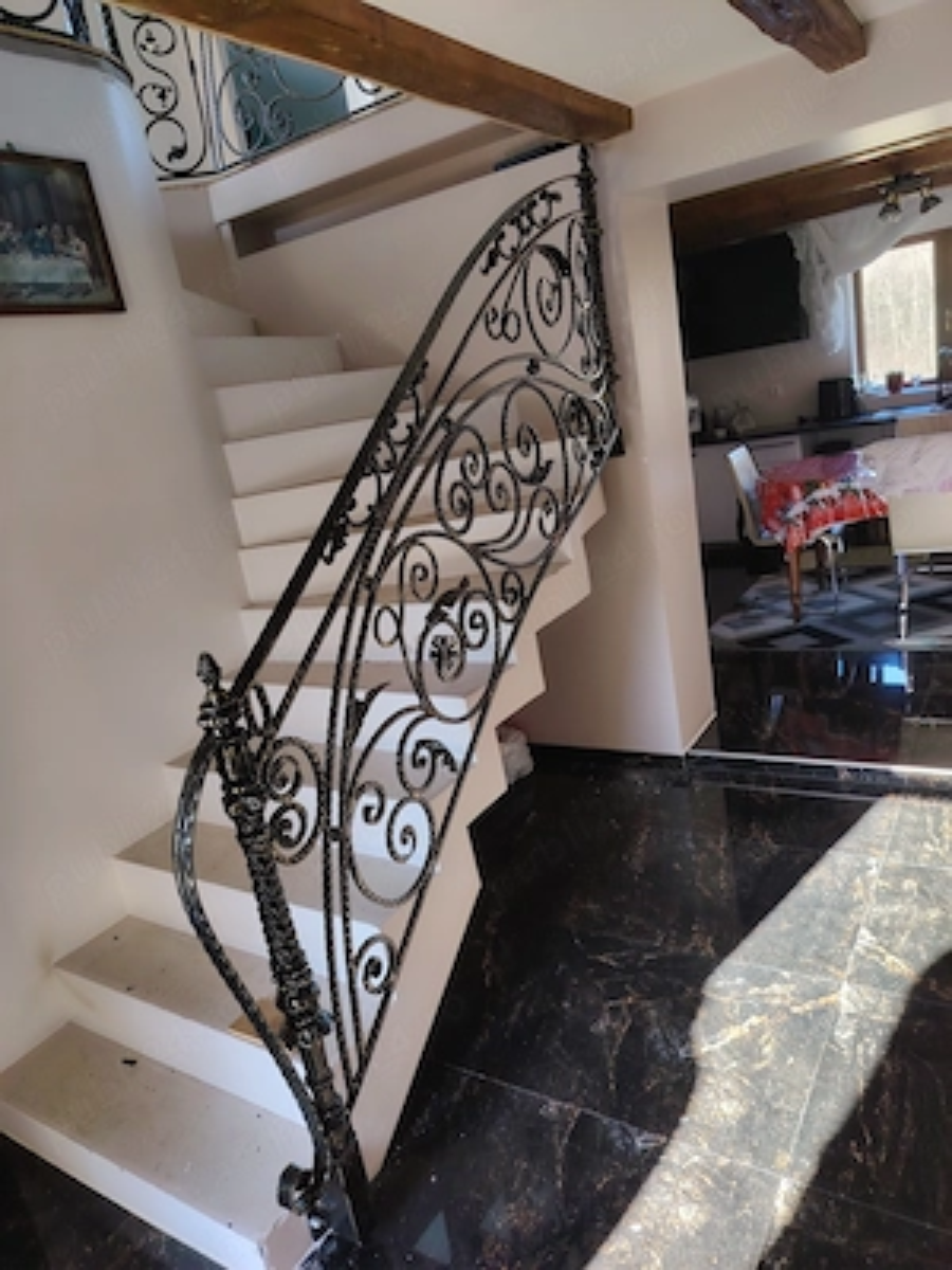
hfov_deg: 56.8
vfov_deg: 71.6
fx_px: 880
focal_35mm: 24
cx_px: 476
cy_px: 635
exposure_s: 1/33.3
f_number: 1.75
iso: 179
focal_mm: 5.25
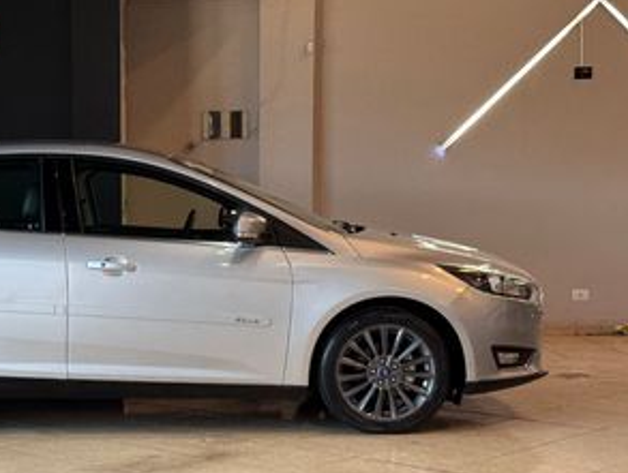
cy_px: 304
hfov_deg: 24.9
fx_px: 1400
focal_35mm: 77
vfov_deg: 19.2
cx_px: 126
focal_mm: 6.76
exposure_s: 1/120
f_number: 1.78
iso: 100
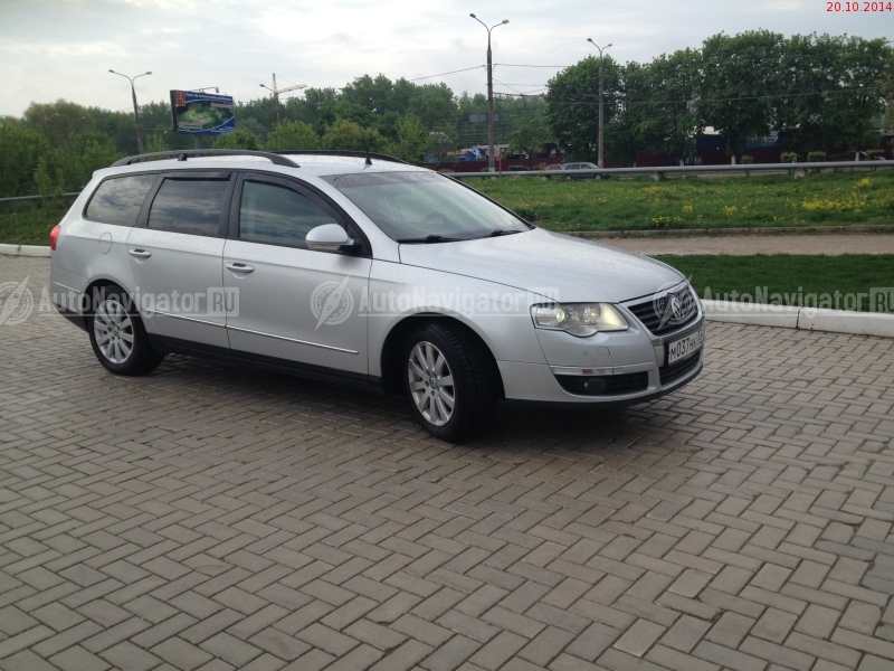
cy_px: 336
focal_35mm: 35
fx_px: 904
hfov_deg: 52.6
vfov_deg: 40.7
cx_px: 447
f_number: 2.4
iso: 50
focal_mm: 4.28
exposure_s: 1/1062
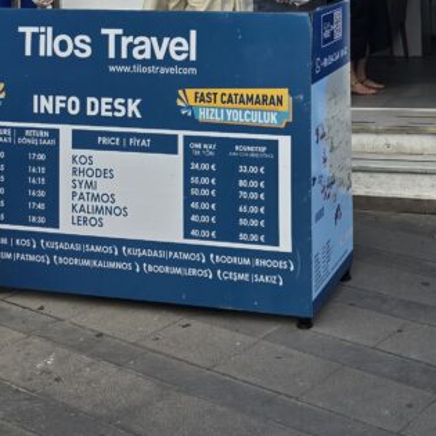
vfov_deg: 23.6
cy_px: -102
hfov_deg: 25.6
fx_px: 940
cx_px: 353
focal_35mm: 66
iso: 12
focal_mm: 6.3
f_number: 1.7
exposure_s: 1/251
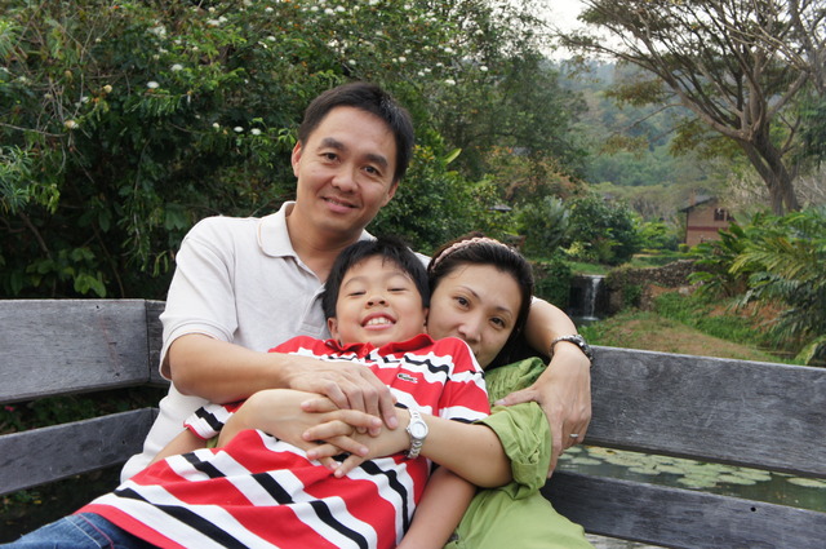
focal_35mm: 44
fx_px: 997
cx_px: 413
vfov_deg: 30.8
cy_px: 274
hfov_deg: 45.0
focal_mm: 29
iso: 250
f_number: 5.6
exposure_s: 1/50
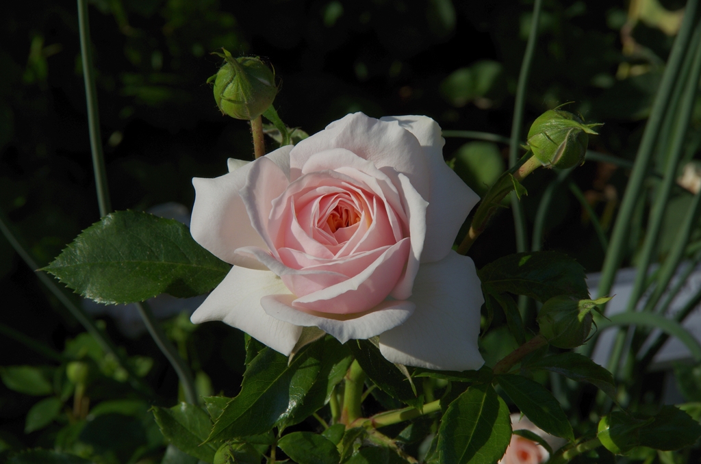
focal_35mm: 132
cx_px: 350
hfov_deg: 15.6
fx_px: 2565
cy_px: 232
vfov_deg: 10.3
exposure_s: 1/320
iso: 200
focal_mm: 88
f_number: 18
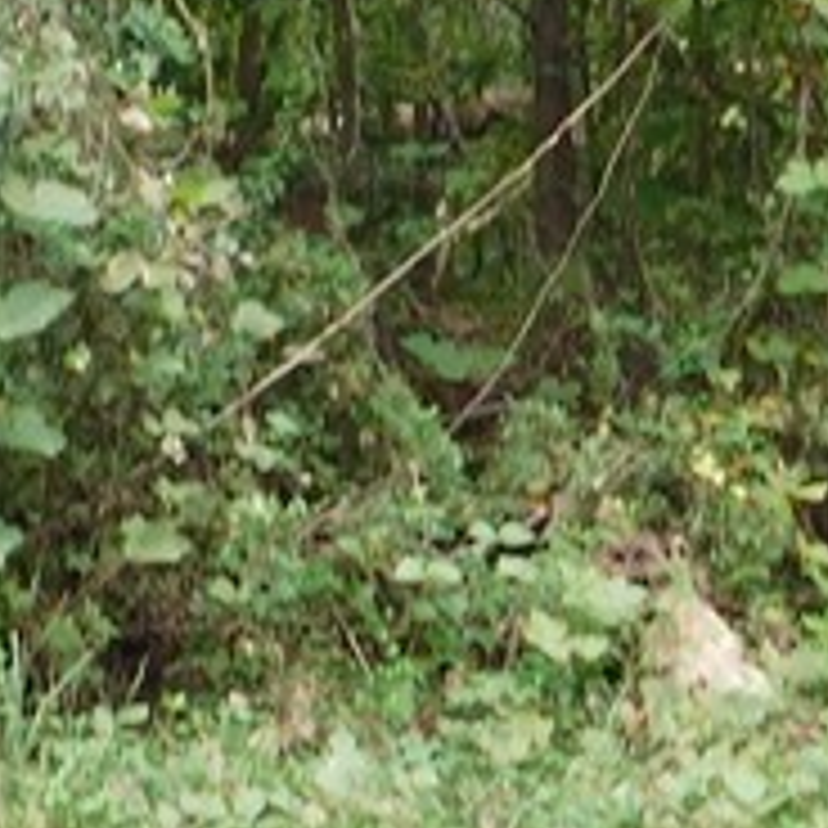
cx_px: 135
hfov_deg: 15.3
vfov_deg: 15.2
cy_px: 76
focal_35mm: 113
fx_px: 3058
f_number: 3
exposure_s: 1/125
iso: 125
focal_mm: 4
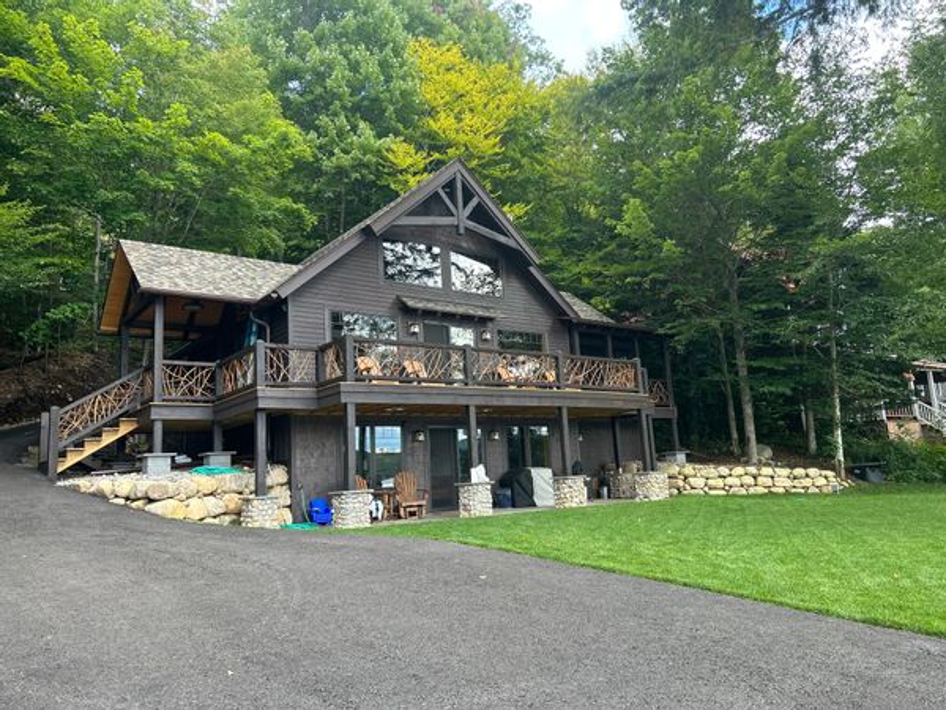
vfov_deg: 53.1
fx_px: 711
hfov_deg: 67.3
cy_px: 355
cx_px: 473
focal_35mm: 26
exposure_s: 1/290
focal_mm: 5.7
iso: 50
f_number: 1.5
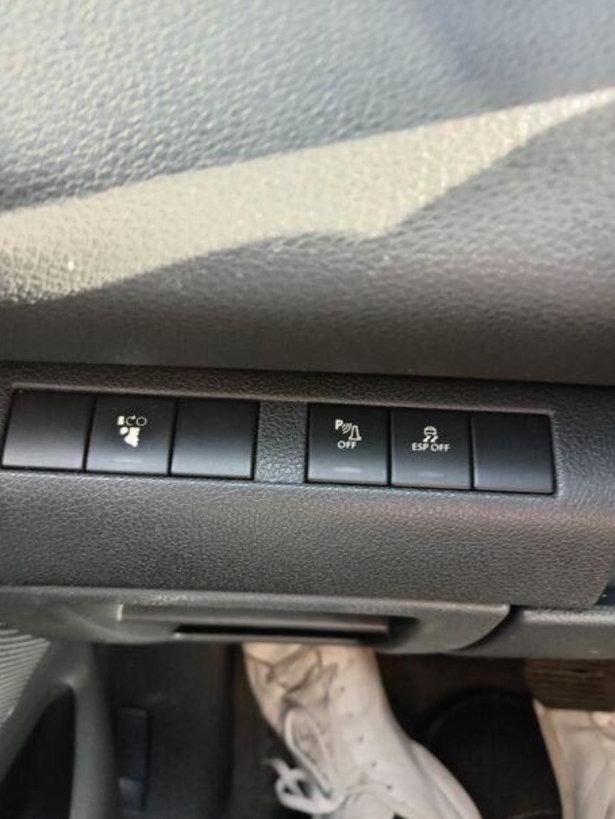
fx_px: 615
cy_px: 422
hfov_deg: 53.1
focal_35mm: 26
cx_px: 312
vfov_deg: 67.3
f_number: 1.8
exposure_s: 1/20
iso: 942
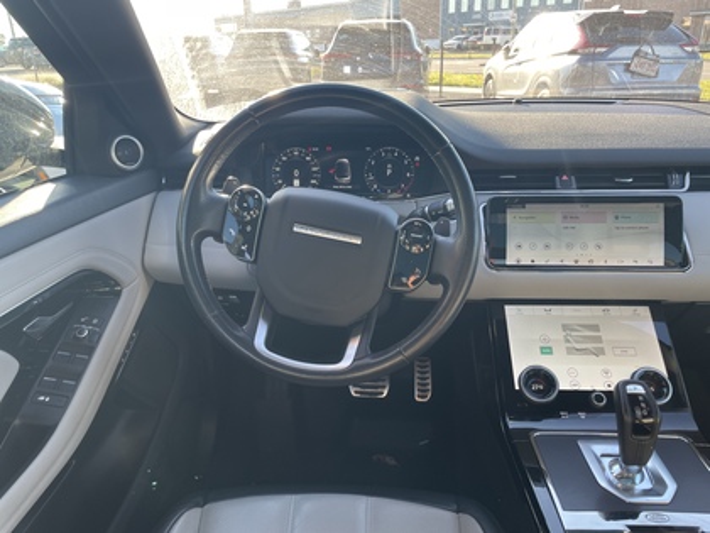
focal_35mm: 26
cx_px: 355
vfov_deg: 53.1
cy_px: 266
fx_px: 533
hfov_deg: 67.3
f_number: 1.6
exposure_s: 1/113
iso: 32
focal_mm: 4.2
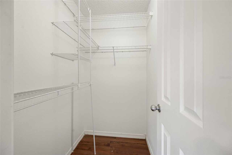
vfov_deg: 81.2
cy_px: 78
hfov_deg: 104.2
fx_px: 90
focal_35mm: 14
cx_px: 116
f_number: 6.3
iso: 250
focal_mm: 14
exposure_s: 1/15
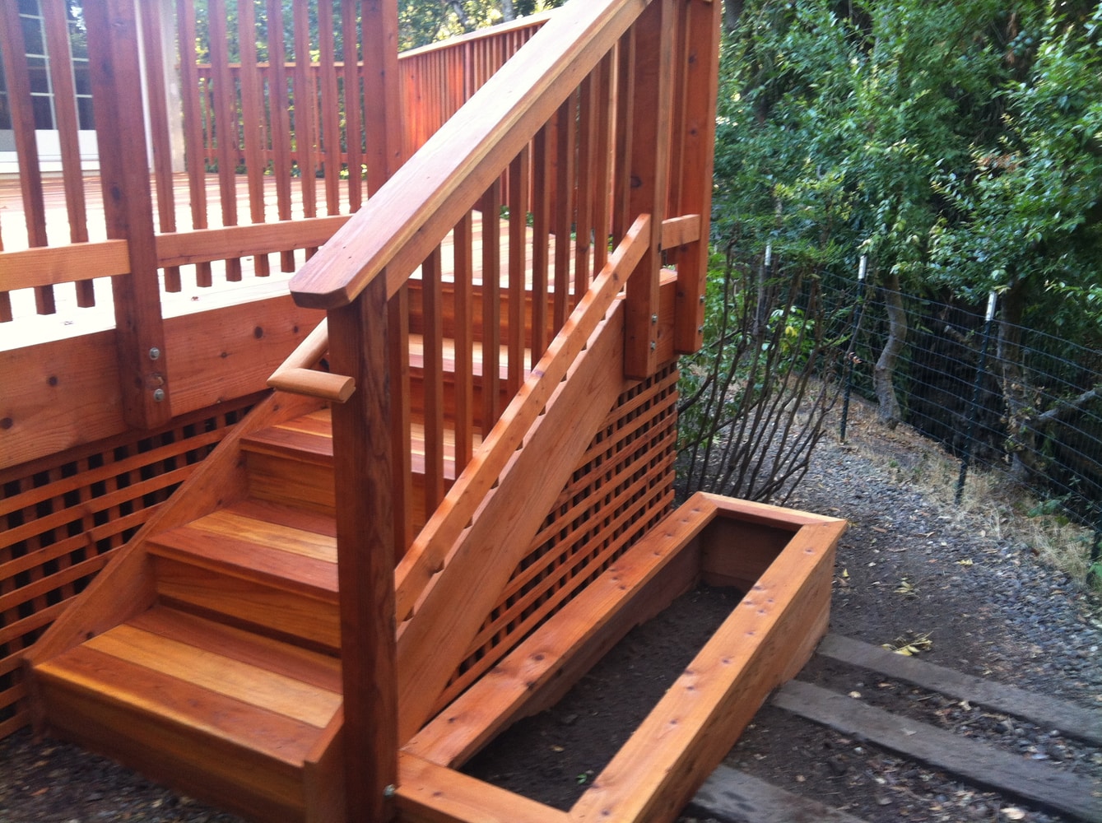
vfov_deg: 40.6
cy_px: 412
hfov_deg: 52.7
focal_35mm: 35
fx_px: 1113
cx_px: 551
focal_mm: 3.85
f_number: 2.8
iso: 80
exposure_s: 1/17
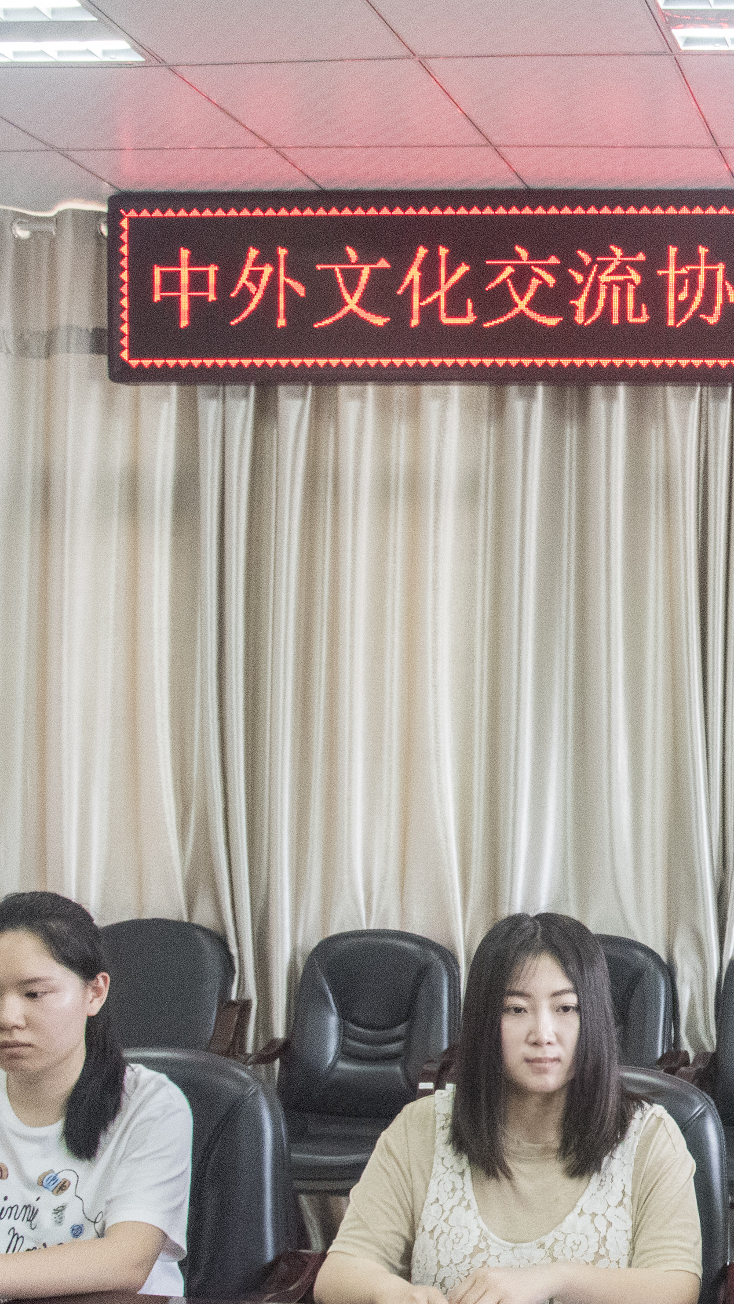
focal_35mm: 51
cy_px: 800
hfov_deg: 20.8
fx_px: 1765
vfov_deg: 40.4
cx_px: 1019
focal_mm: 24
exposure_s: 1/60
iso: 9000
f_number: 10
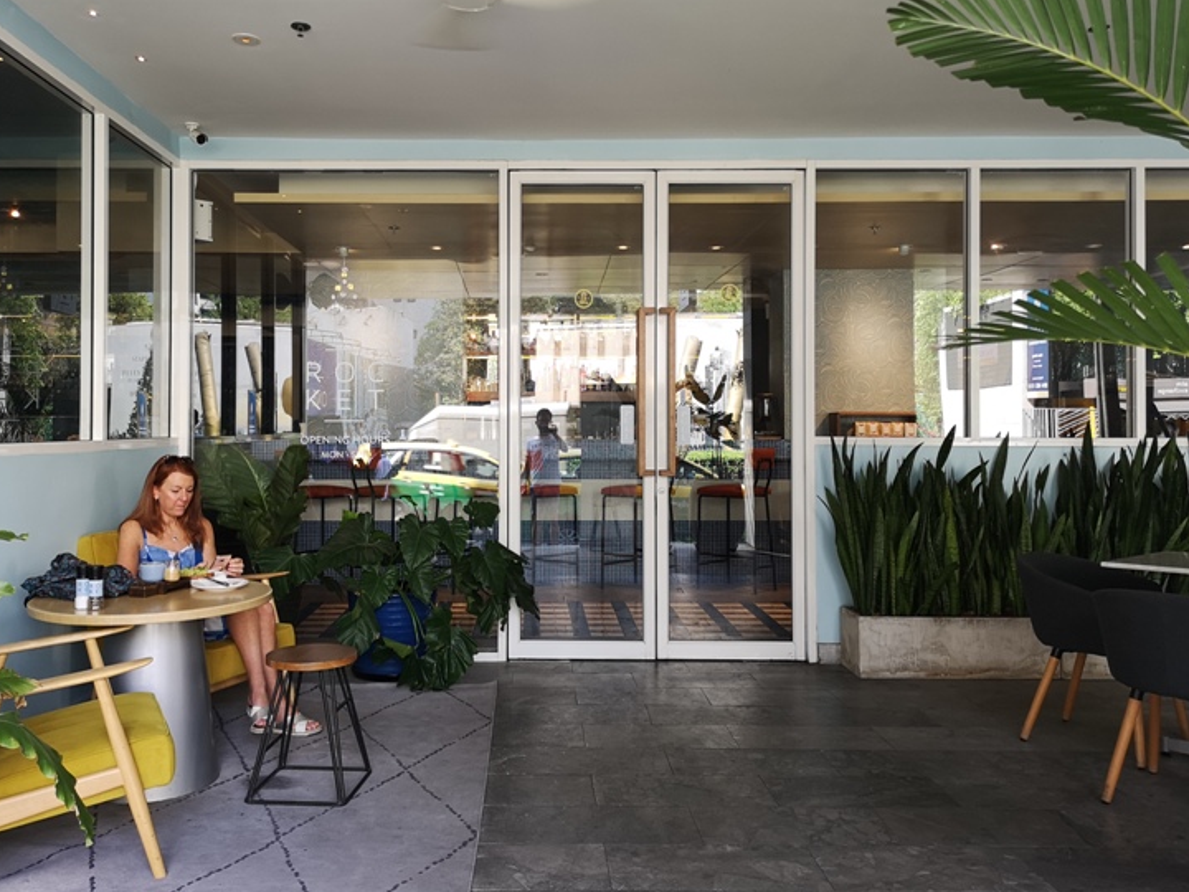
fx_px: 1030
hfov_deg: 59.8
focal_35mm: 30
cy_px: 411
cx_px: 530
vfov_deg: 46.8
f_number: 1.8
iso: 50
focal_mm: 3.95
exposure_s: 1/50
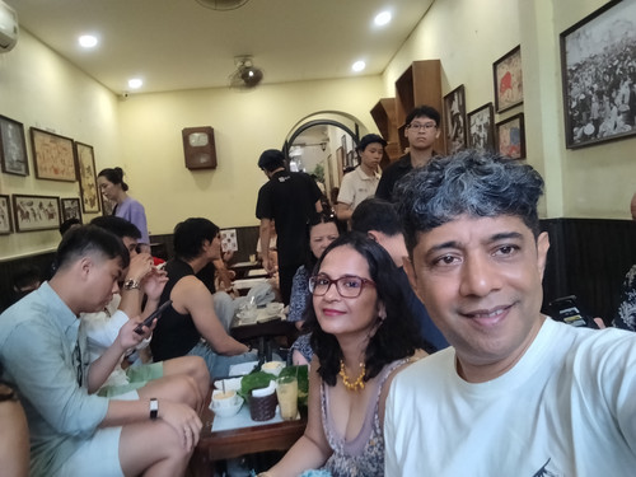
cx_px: 318
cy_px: 238
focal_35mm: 26
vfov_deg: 53.1
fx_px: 478
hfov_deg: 67.3
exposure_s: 1/33.3
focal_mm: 2.79
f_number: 2
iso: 125
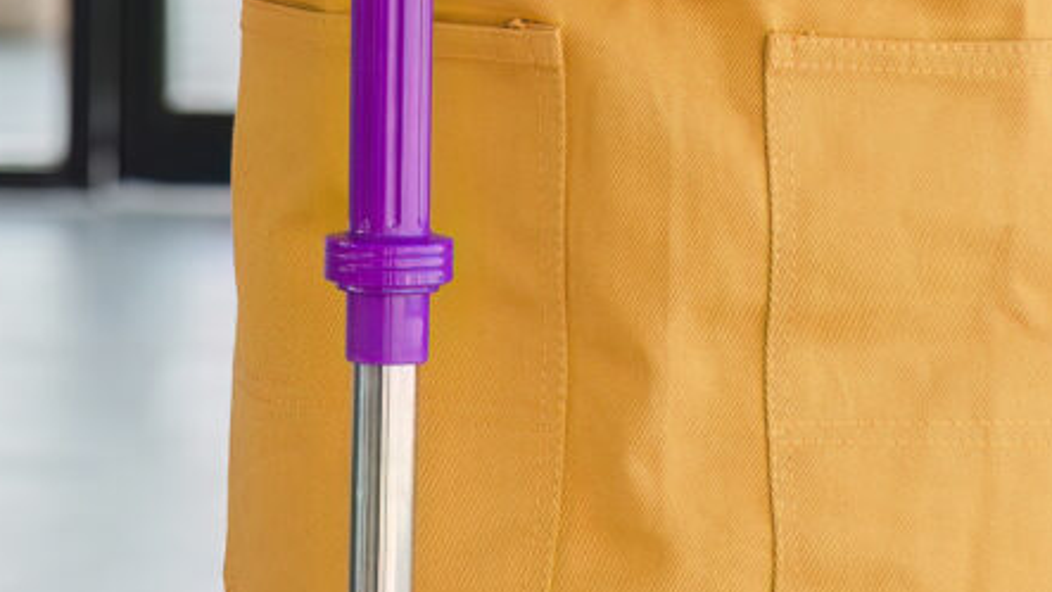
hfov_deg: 7.1
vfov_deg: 4.0
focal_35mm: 303
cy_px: -615
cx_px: -93
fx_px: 8451
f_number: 2.8
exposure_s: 1/200
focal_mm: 50
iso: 125
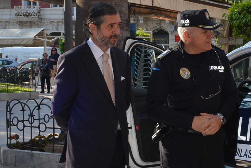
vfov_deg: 13.1
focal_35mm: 103
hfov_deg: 19.3
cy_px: 181
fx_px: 716
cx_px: 255
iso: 400
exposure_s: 1/200
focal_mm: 21
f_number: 10
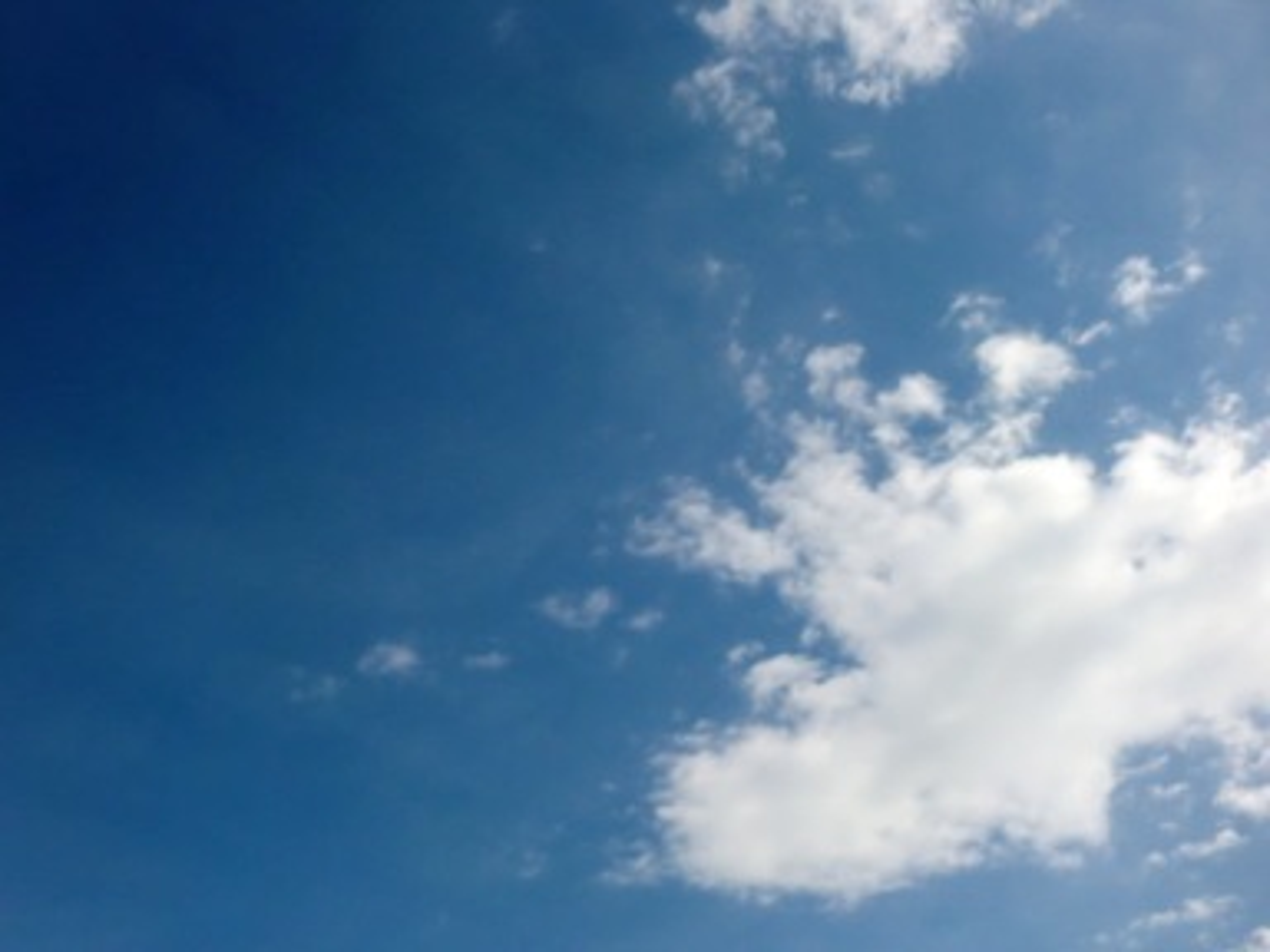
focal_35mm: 35
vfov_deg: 40.7
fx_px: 1284
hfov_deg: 52.6
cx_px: 635
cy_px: 476
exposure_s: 1/400
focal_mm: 6.3
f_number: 7.8
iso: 64
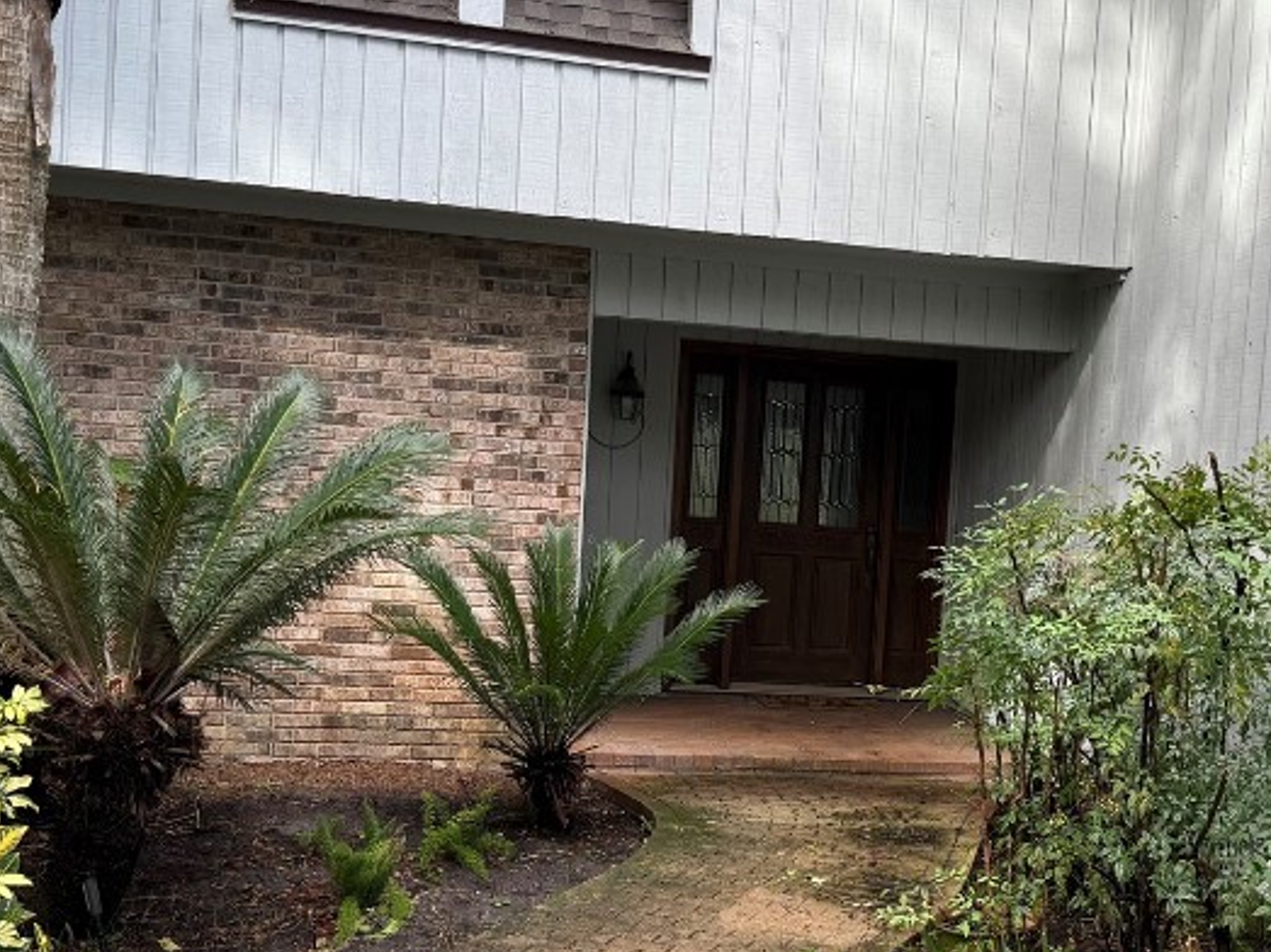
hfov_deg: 40.1
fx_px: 1725
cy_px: 559
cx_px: 809
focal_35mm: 47
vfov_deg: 30.8
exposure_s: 1/154
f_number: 1.78
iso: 64
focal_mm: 6.76
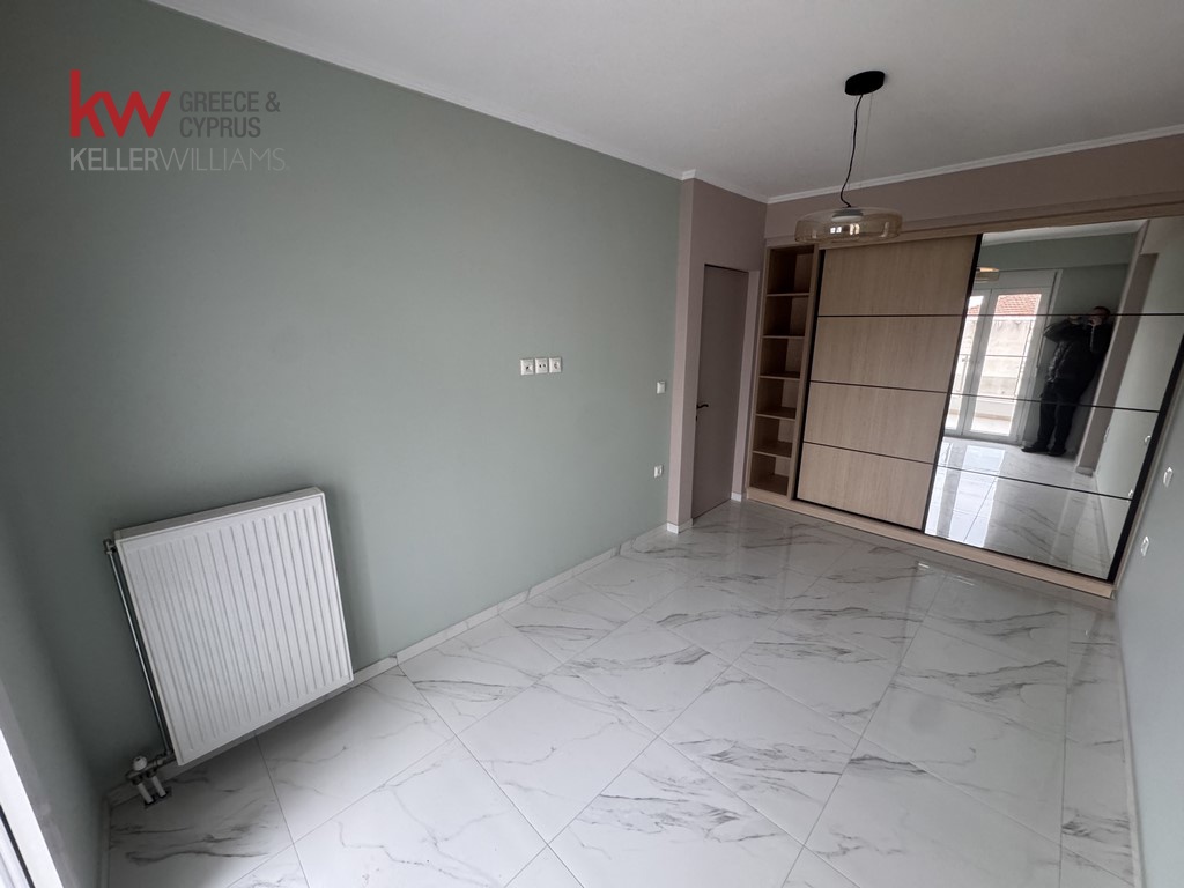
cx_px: 592
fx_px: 479
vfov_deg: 85.7
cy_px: 444
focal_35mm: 14
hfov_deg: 102.1
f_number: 2.2
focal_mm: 2.22
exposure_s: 1/99
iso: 320
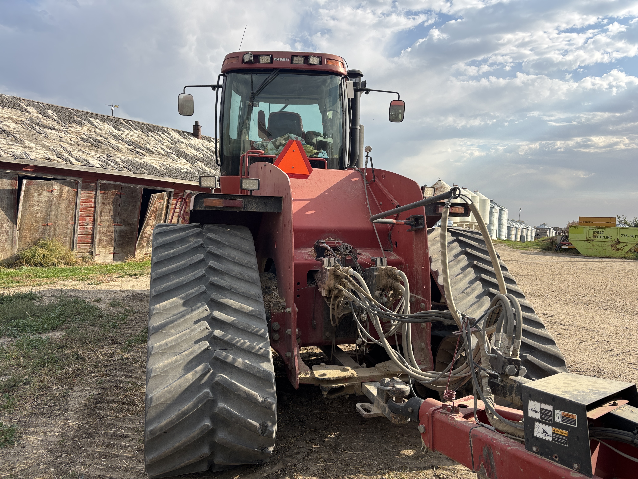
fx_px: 479
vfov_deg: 53.1
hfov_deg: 67.3
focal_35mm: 26
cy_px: 240
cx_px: 319
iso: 50
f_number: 1.6
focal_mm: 5.96
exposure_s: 1/2571
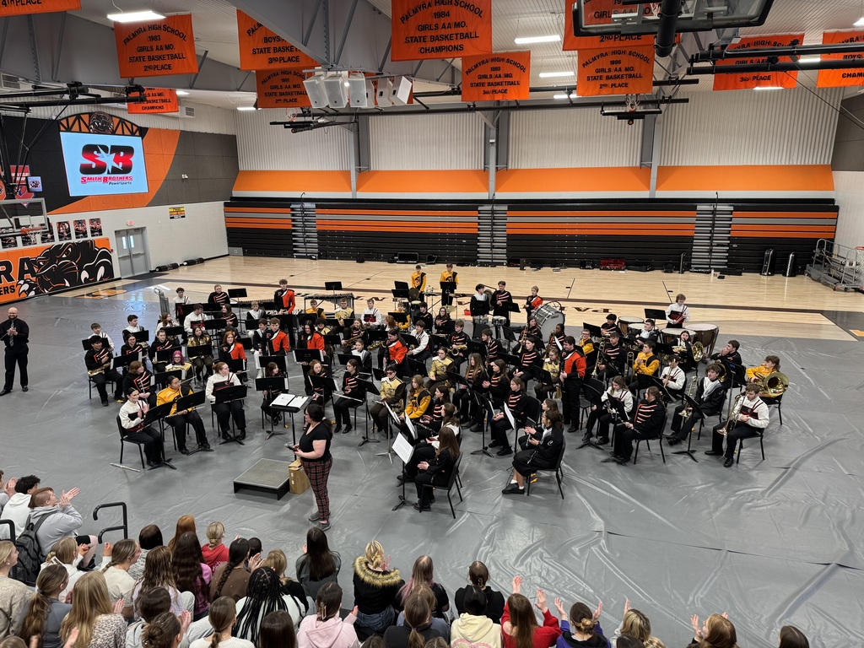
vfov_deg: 56.8
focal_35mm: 24
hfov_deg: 71.6
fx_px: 599
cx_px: 432
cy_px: 324
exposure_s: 1/120
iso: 200
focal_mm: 6.76
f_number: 1.78
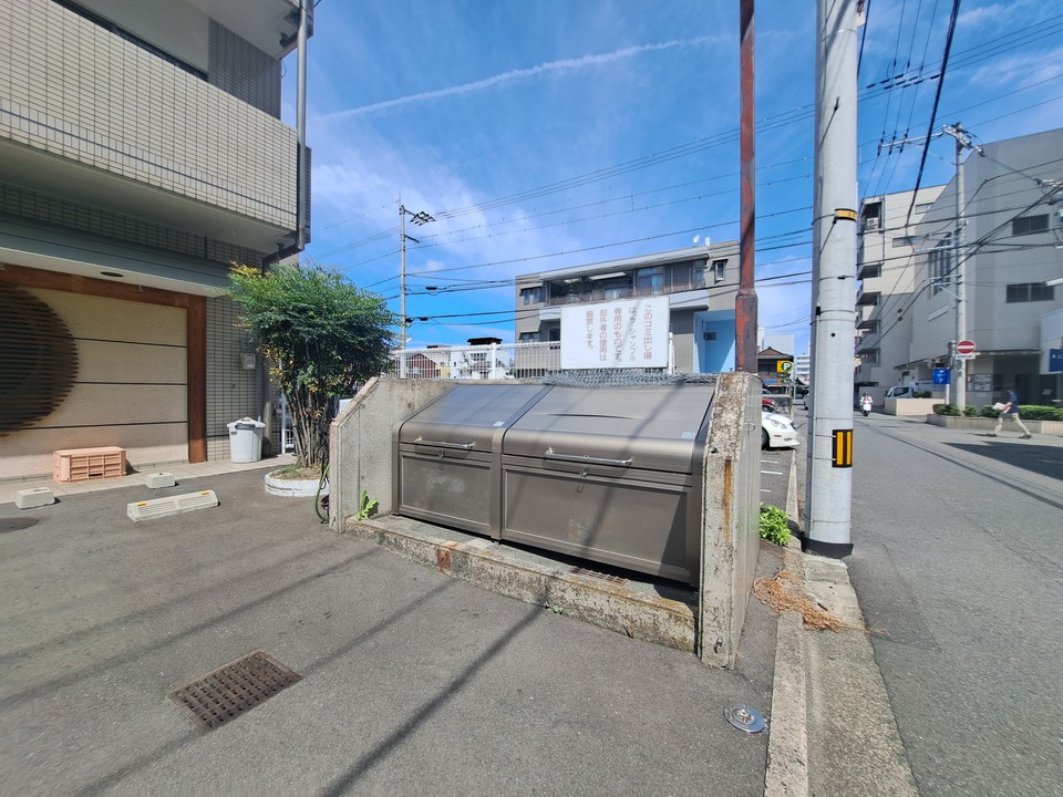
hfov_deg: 106.2
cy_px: 398
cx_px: 532
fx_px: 399
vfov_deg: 89.9
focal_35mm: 13
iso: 50
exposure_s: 1/980
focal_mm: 1.74
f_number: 2.2
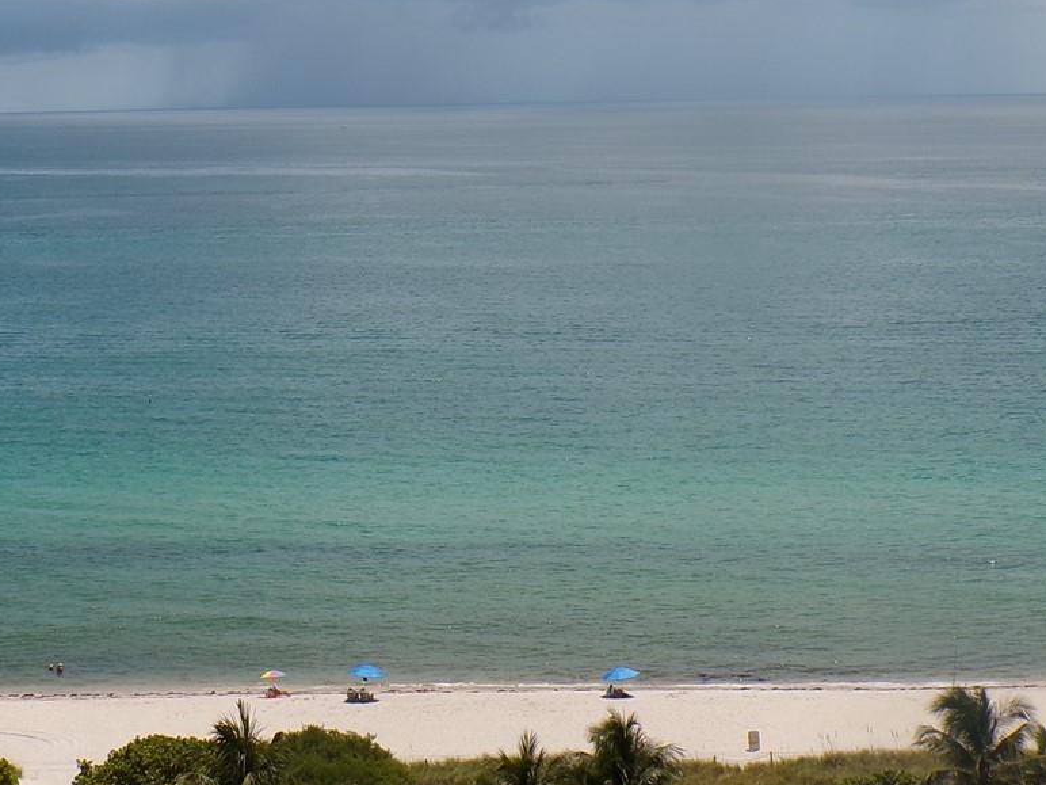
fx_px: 2629
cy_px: 49
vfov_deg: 16.7
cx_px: 477
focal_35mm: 87
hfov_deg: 22.5
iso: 100
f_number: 5.1
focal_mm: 7.6
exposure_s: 1/850
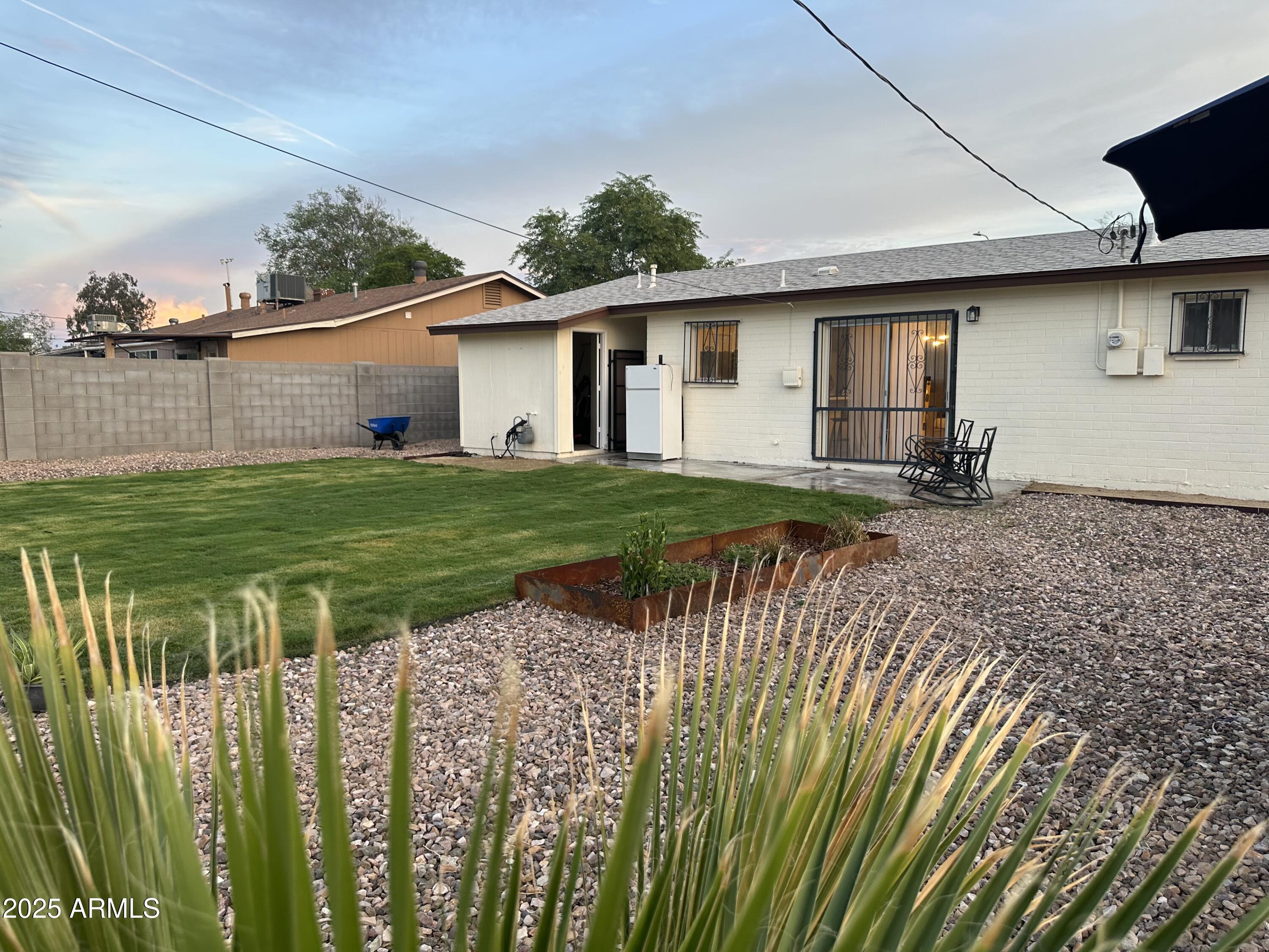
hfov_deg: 71.6
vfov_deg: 56.8
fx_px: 880
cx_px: 634
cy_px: 476
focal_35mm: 24
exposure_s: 1/120
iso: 100
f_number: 1.78
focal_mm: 6.86
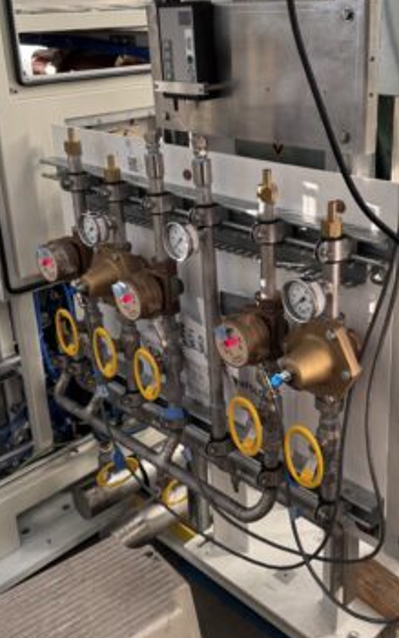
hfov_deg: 31.9
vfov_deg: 49.0
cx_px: 252
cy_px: 259
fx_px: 695
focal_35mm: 40
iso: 200
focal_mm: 6.76
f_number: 1.78
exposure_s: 1/121
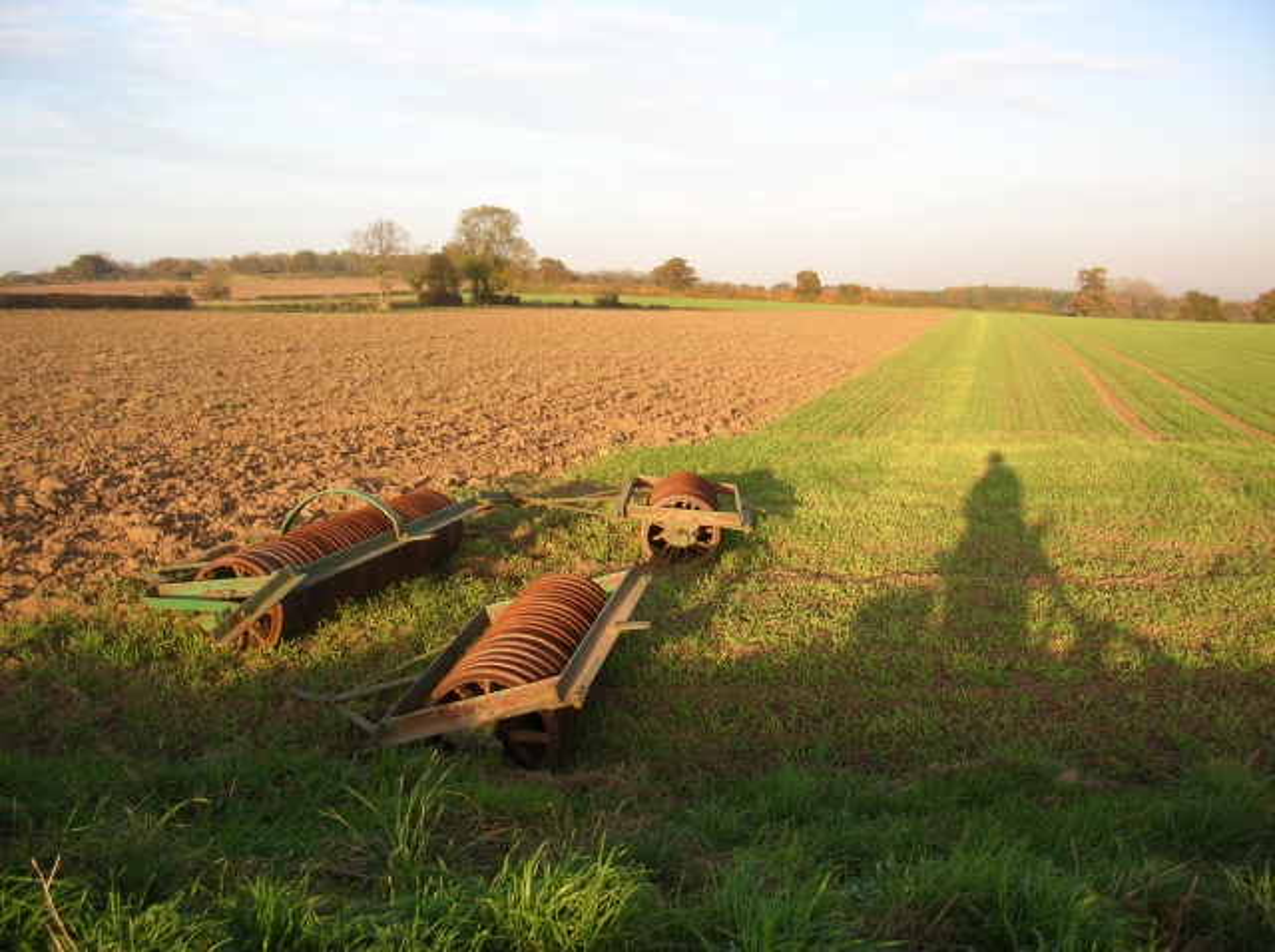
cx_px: 638
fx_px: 1287
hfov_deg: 52.7
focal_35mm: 35
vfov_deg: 40.6
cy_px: 476
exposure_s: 1/292
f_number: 2.8
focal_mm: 5.8
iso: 50
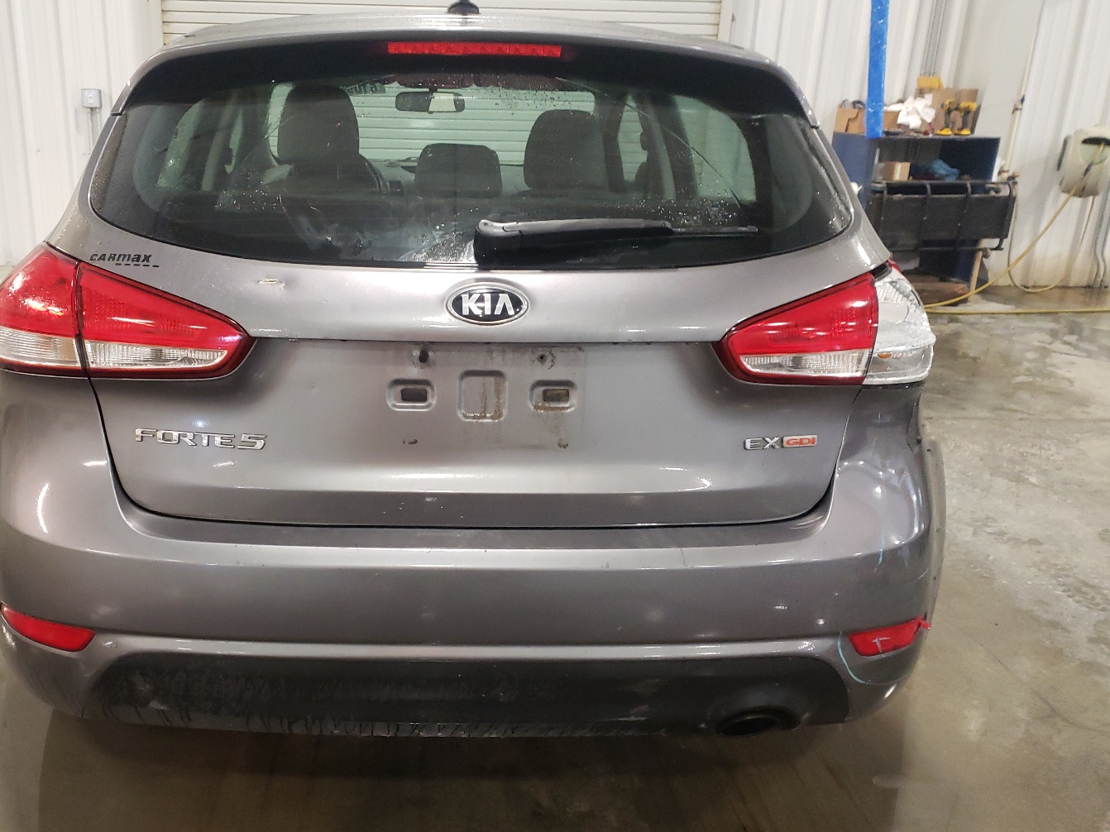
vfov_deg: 45.4
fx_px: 994
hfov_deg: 58.0
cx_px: 462
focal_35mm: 31
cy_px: 455
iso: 279
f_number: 1.5
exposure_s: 1/30
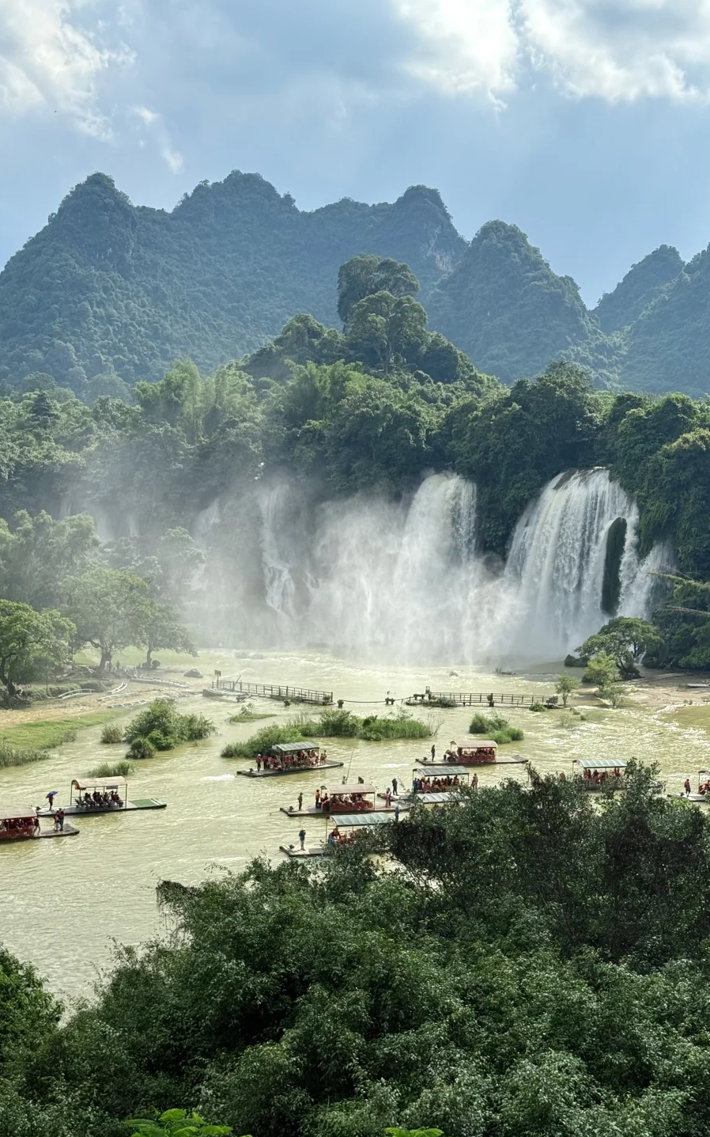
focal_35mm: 51
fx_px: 1579
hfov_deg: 25.3
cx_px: 410
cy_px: 568
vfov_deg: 39.6
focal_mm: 6.76
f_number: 1.78
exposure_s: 1/4878
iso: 64
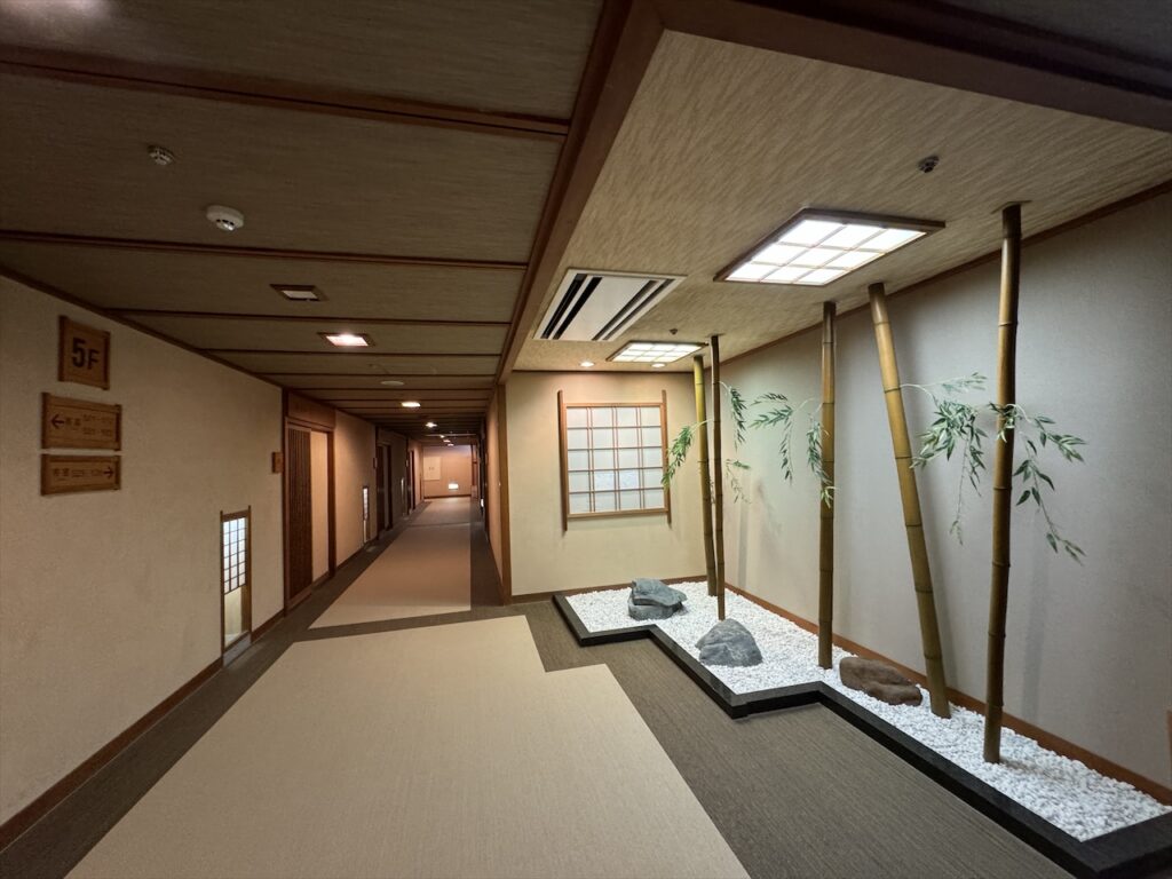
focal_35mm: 14
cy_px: 440
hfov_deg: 102.1
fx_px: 474
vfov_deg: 85.7
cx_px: 586
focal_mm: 2.22
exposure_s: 1/50
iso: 500
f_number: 2.2
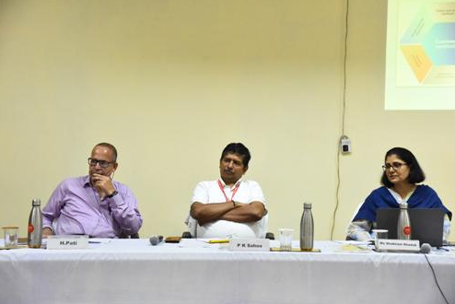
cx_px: 228
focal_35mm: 83
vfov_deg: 16.5
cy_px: 151
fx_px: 1050
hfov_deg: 24.5
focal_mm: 82
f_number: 7.1
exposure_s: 1/200
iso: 12800
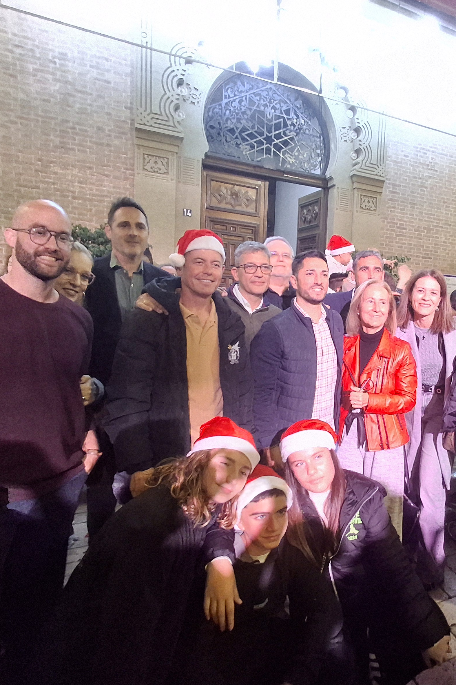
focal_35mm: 23
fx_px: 437
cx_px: 363
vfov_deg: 76.1
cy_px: 350
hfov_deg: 51.7
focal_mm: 1.64
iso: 250
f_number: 2.2
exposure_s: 1/33
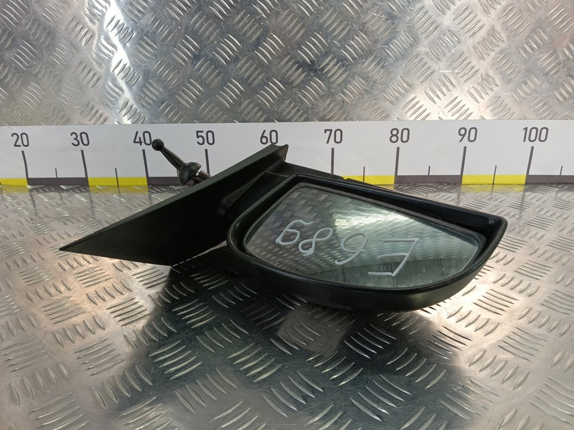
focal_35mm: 23
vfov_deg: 58.9
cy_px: 215
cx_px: 287
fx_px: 381
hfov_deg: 73.9
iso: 104
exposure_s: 1/100
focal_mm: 4.11
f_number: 1.6
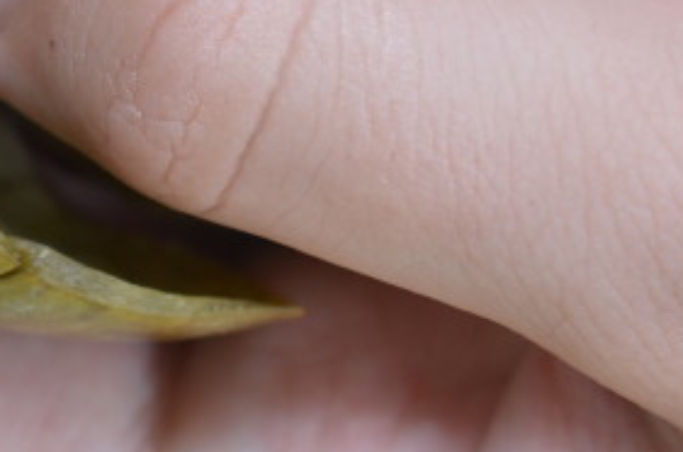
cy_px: -170
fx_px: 4146
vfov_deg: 6.2
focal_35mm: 219
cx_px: 282
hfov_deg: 9.4
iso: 360
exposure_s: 1/125
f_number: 5.6
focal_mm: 40
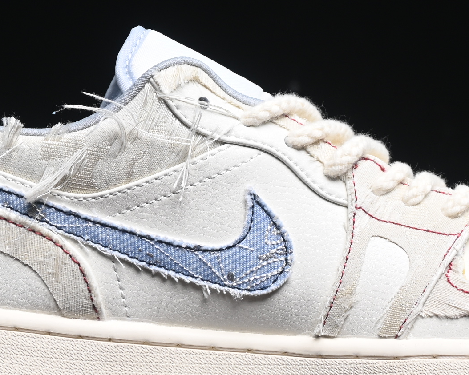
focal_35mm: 186
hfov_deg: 10.4
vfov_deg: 8.3
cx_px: 287
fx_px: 2582
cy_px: 155
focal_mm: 50
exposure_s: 1/60
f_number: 6.3
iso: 160
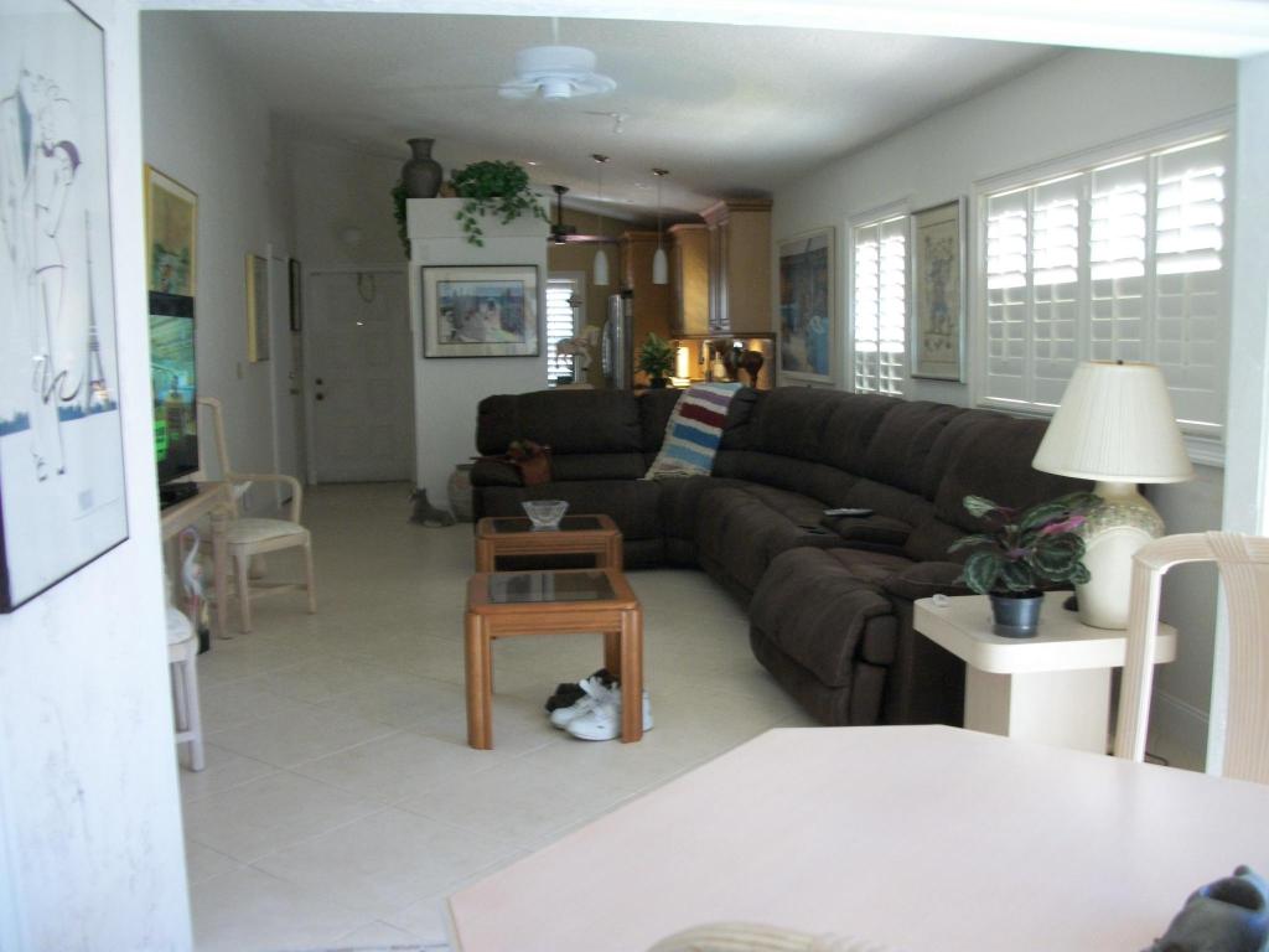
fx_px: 1173
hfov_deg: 56.8
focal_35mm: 32
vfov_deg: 44.2
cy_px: 476
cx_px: 634
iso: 160
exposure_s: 1/13
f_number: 2.9
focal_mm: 5.7
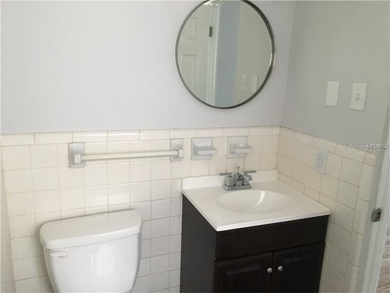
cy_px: 146
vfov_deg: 48.2
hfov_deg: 61.7
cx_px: 195
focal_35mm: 29
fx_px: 327
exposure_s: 1/30
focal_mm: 4.15
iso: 160
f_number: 2.2
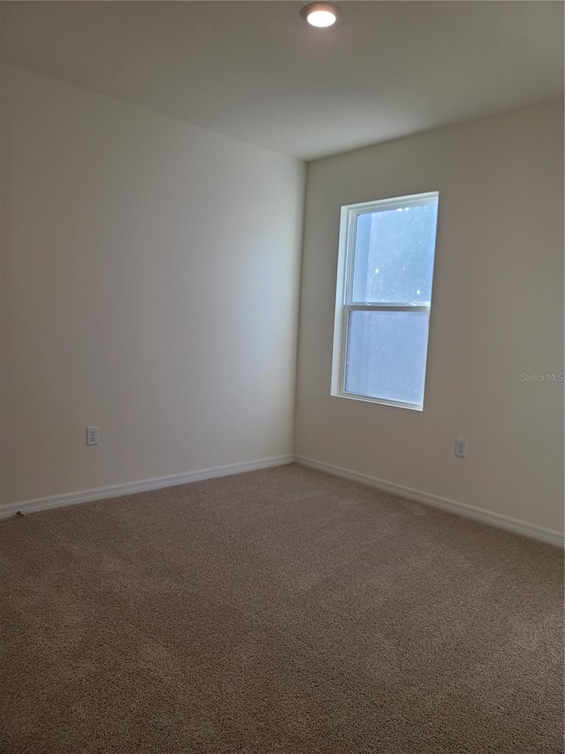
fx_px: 544
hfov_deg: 54.9
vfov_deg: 69.4
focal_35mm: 25
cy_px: 377
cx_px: 282
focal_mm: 7
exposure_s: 1/120
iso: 40
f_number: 1.8
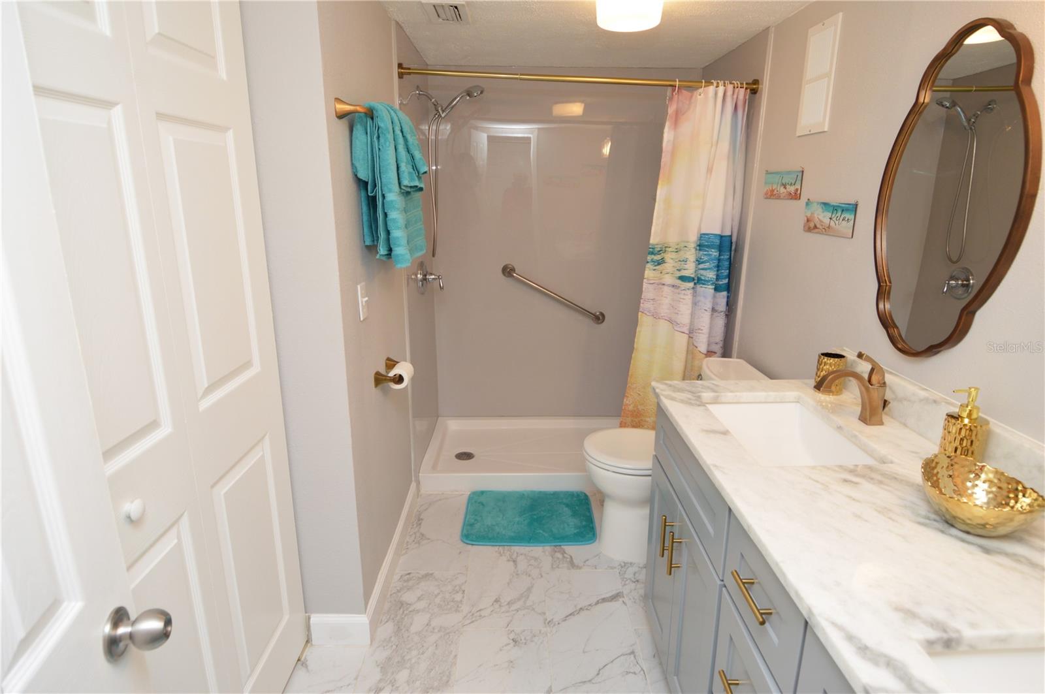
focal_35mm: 18
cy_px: 347
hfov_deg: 90.1
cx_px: 522
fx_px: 522
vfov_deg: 67.3
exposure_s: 1/80
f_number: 4.5
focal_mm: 12
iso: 400
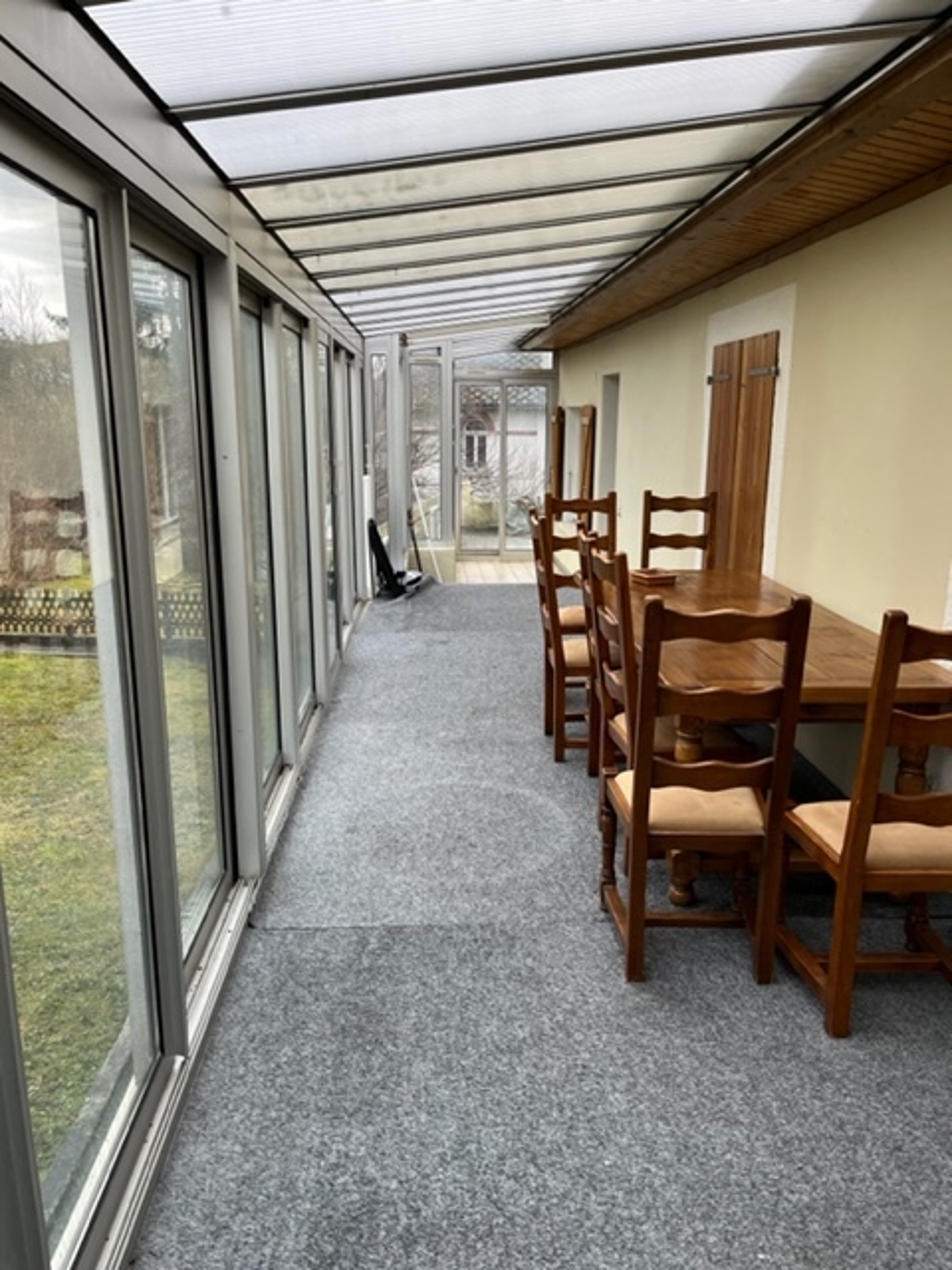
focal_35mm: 26
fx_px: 953
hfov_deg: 53.1
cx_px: 476
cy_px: 635
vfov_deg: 67.3
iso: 100
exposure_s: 1/121
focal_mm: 5.1
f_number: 1.6
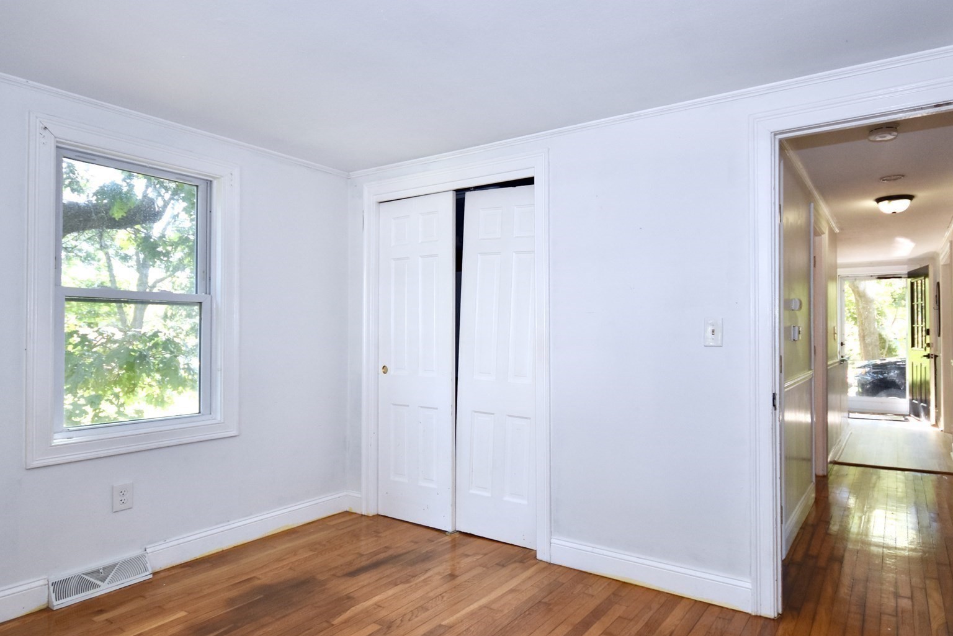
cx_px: 536
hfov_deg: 83.6
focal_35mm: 20
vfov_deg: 62.0
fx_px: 530
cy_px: 325
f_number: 4
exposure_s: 1/60
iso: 400
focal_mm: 10
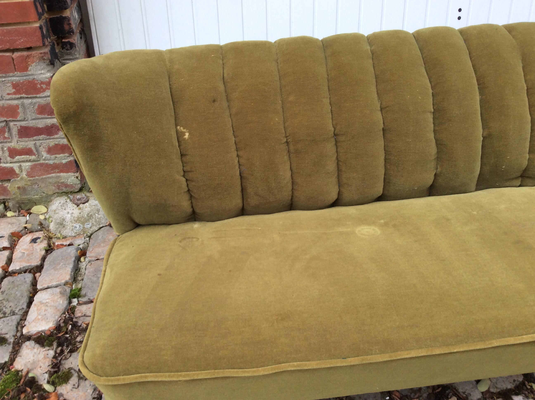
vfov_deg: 44.1
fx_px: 494
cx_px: 268
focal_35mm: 32
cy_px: 200
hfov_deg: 56.9
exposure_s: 1/50
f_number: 2.4
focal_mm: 3.3
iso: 40
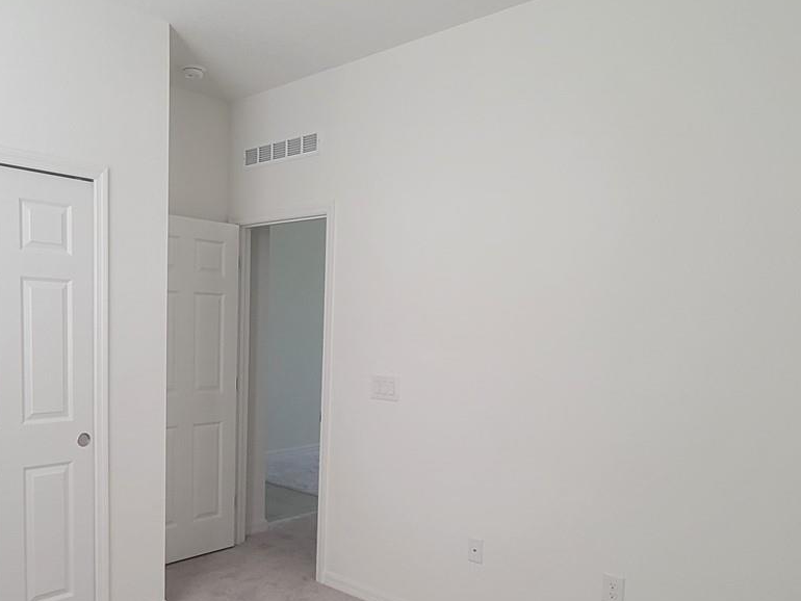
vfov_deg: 50.8
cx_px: 302
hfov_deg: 64.4
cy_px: 381
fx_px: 625
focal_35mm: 27
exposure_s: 1/60
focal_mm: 2.2
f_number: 2.2
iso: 250
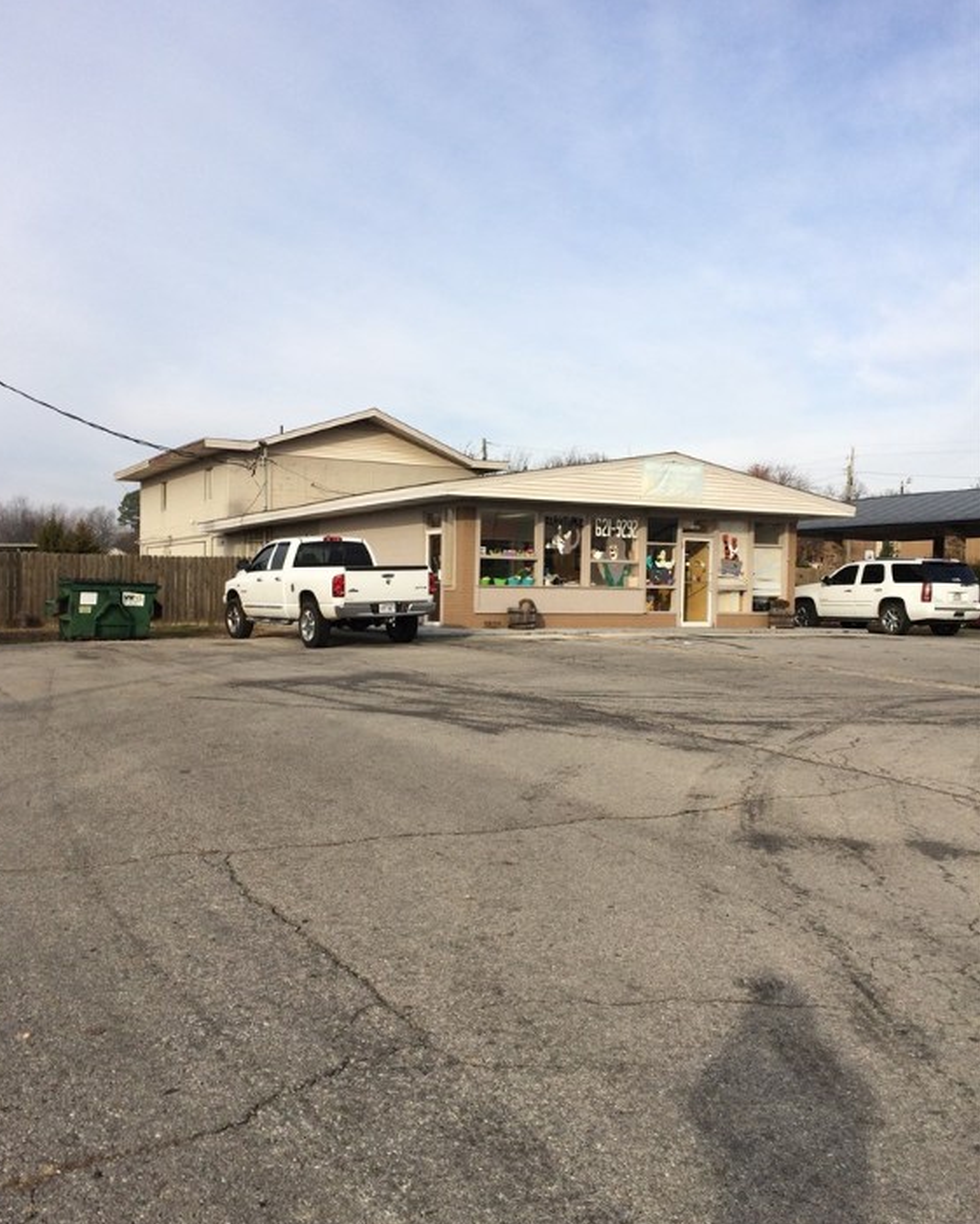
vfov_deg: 57.2
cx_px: 479
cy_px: 625
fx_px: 1124
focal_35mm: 31
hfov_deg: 47.1
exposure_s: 1/1414
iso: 32
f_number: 2.2
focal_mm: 4.15
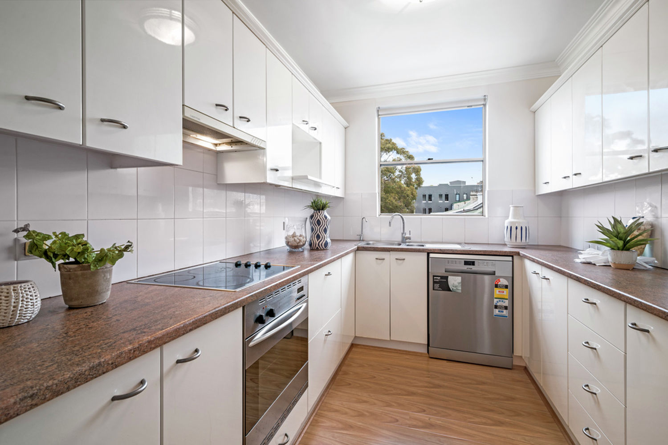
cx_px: 334
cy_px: 222
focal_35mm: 16
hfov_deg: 96.7
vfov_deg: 73.7
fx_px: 297
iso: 200
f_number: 10
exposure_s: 1/8
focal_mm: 16
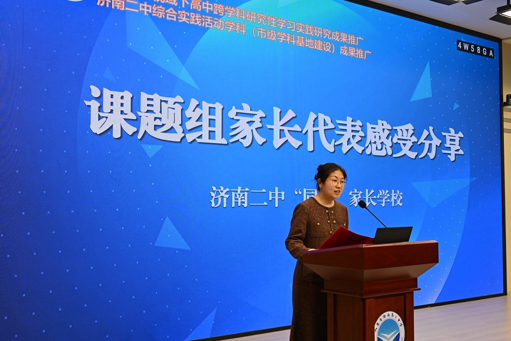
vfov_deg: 31.2
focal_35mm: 43
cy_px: 170
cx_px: 256
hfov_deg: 45.4
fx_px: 610
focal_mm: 43
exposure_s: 1/60
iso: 500
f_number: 8
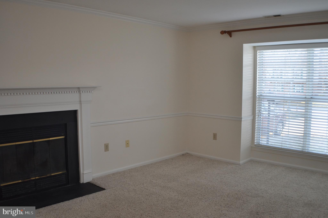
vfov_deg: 31.8
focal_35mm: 42
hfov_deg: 46.5
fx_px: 382
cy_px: 109
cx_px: 164
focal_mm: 28
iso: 500
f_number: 4.5
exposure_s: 1/30
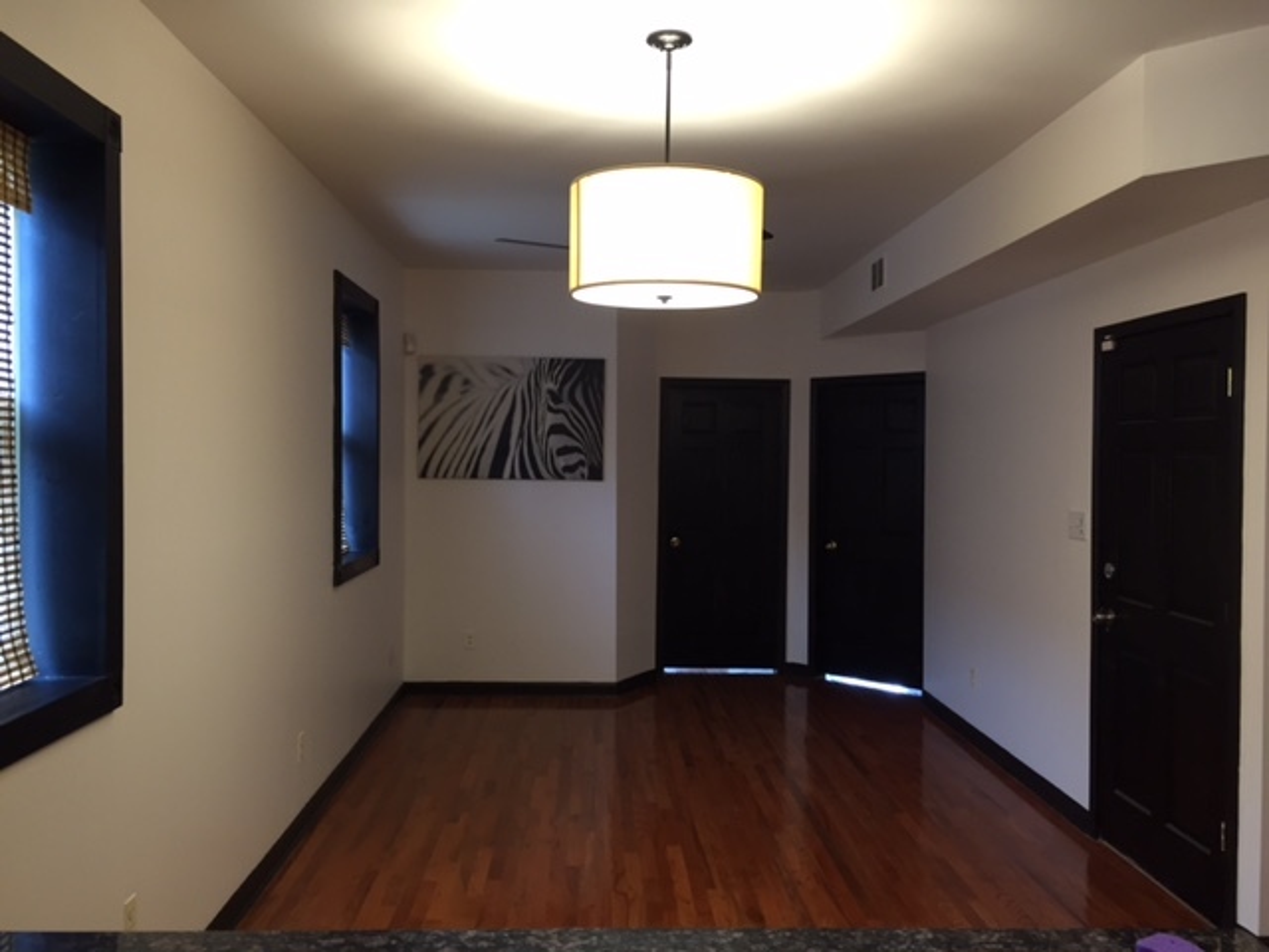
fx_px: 1063
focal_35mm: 29
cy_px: 476
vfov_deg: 48.2
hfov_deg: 61.7
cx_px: 634
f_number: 2.2
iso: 80
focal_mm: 4.15
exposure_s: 1/30
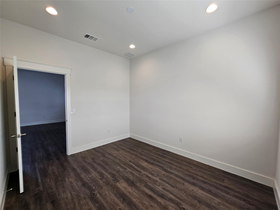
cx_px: 140
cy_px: 105
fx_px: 105
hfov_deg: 106.2
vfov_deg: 89.9
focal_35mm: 13
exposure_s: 1/60
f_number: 2.2
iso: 64
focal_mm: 2.2
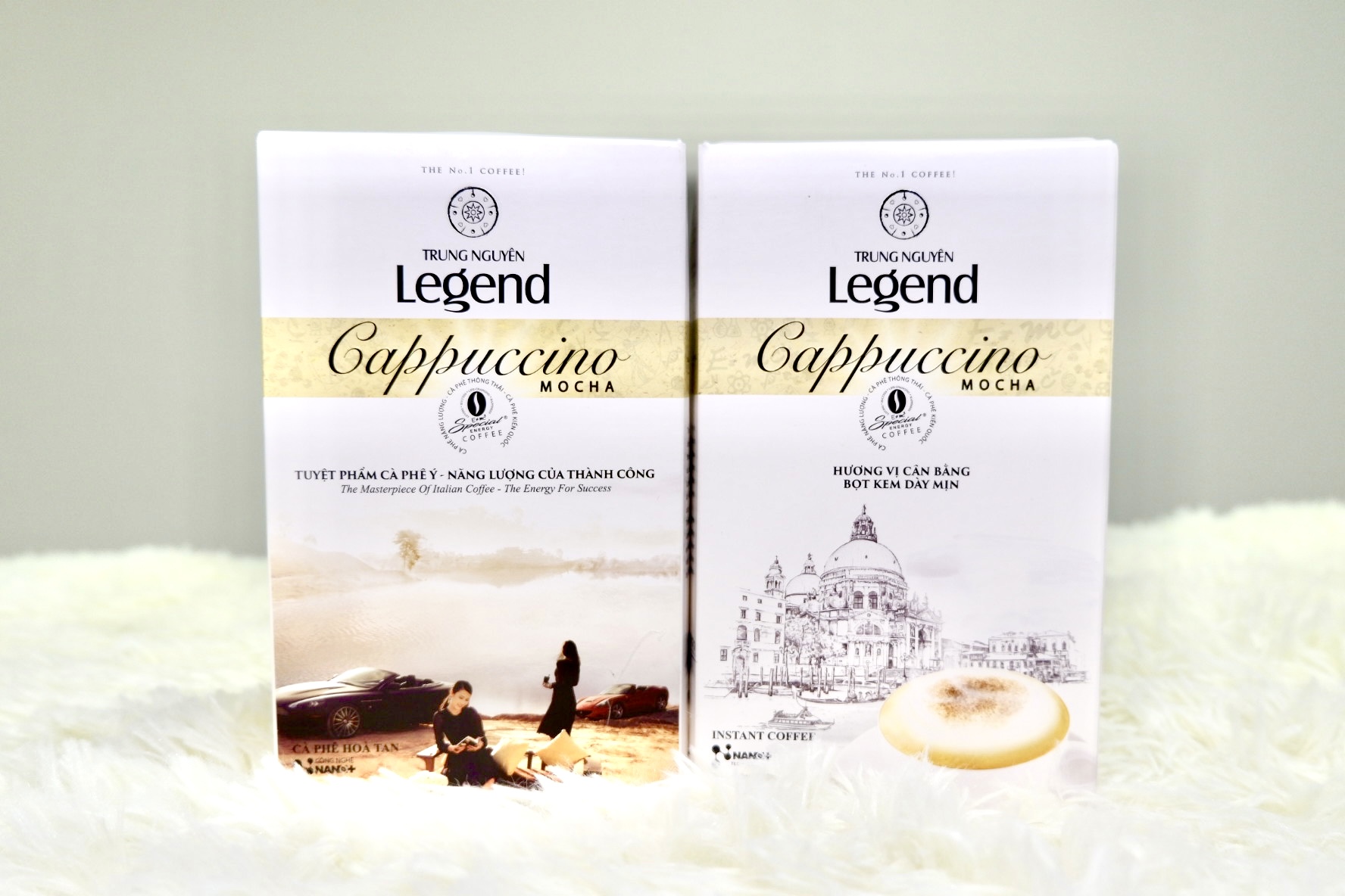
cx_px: 672
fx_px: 897
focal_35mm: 24
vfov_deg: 53.1
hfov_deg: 73.7
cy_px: 448
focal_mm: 16
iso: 320
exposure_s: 1/34
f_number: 3.5
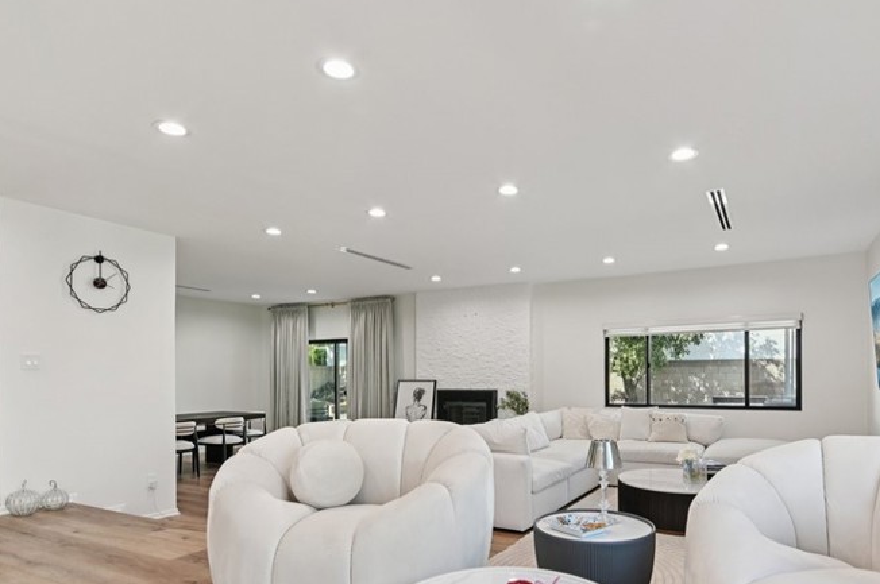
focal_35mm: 22
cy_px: 376
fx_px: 537
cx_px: 494
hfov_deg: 78.3
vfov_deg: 56.2
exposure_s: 1/13
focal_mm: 14
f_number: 8
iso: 250
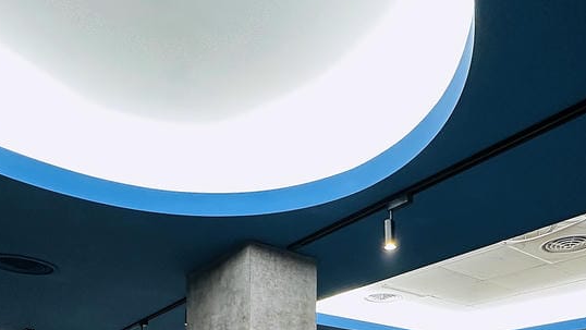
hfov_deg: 57.7
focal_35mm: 34
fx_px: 528
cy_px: 455
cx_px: 341
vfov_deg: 27.4
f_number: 2.2
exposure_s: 1/60
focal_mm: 2.22
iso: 320
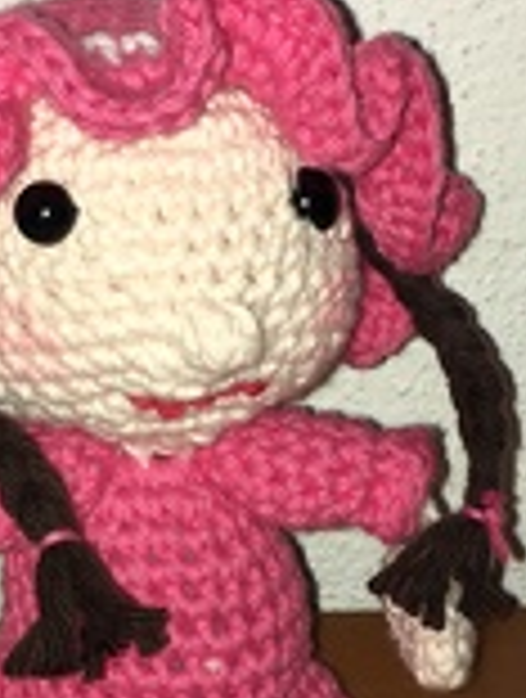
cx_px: 234
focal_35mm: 87
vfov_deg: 22.4
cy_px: 387
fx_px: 1755
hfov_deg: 17.0
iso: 25
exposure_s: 1/112
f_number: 2.2
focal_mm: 4.15
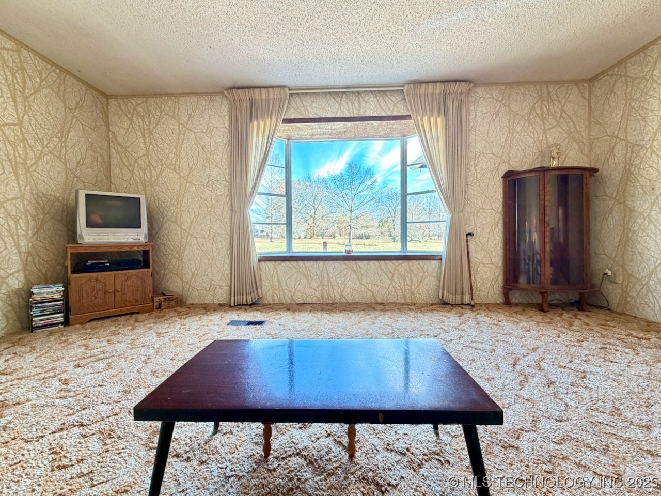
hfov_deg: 102.1
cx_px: 330
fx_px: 267
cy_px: 248
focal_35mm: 14
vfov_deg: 85.7
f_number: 2.2
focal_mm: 2.22
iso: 250
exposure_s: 1/60
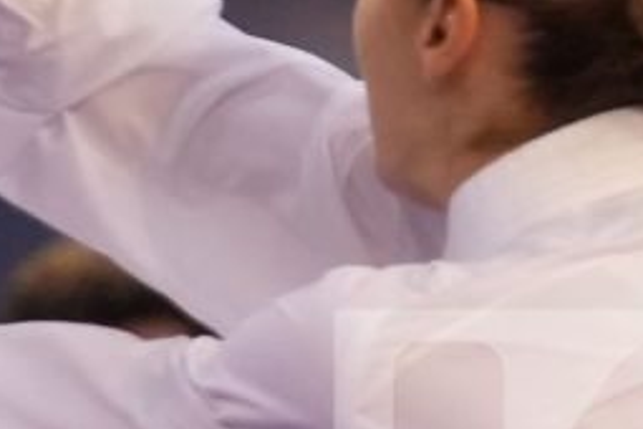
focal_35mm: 1882
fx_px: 33612
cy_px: 540
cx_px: -285
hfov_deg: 1.1
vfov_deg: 0.7
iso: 2000
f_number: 2.8
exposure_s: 1/1000
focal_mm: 178
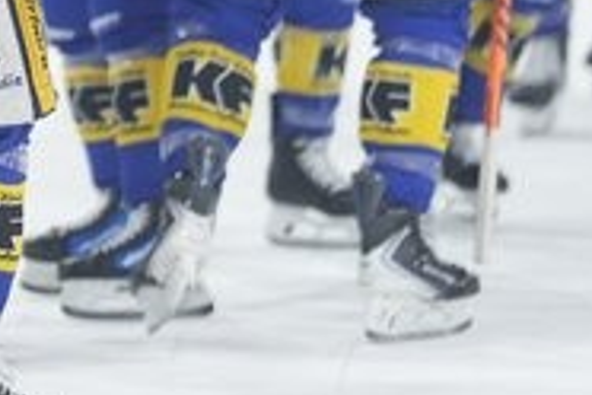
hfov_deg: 3.5
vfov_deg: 2.4
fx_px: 9553
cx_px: -207
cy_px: -416
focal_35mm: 581
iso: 1600
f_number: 1.8
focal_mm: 135
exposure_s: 1/2000
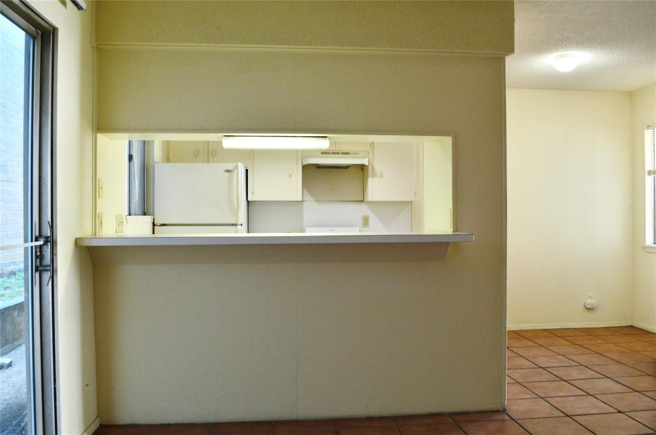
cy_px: 218
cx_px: 328
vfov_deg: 47.8
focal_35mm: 27
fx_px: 491
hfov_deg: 67.4
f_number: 5.6
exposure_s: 1/60
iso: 800
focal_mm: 18
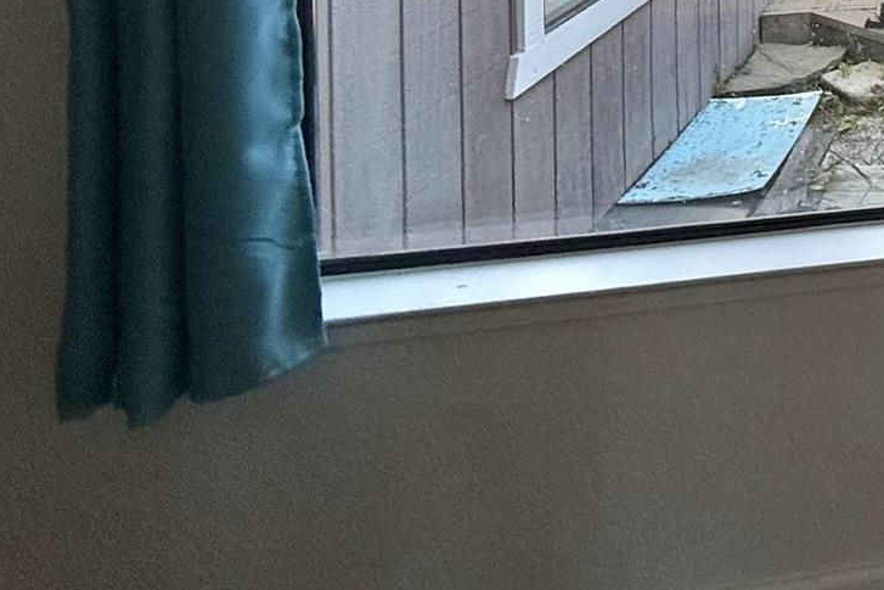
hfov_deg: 32.0
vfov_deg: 25.1
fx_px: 1007
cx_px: 1221
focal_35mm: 41
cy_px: -287
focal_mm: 2.22
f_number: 2.2
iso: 64
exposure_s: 1/243
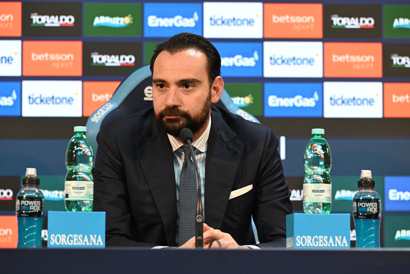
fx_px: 1822
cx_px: 205
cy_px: 137
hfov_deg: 12.8
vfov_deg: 8.6
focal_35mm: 160
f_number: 4.5
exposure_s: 1/250
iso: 3200
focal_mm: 160
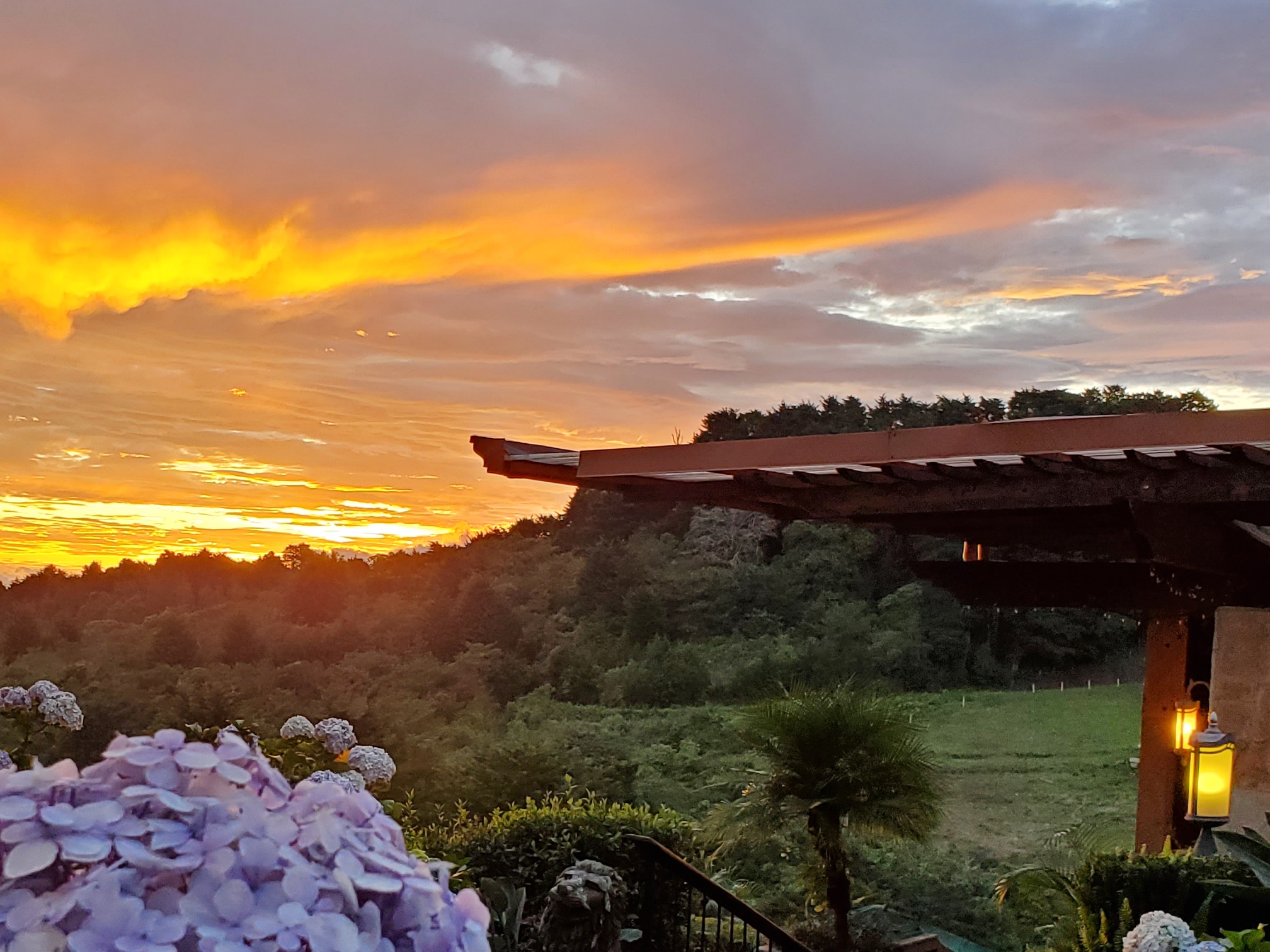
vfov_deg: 27.9
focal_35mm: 52
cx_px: 443
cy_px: 637
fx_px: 1908
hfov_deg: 36.5
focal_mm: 4.3
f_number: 2.4
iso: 100
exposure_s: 1/60
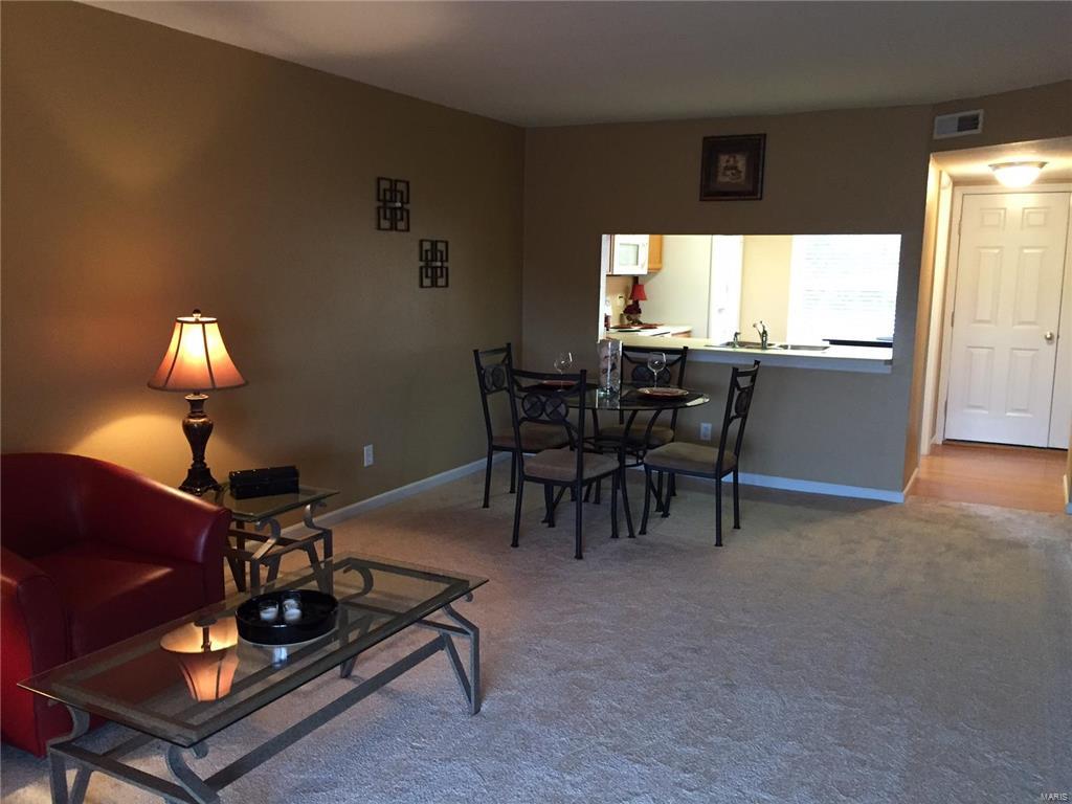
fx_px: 898
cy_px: 402
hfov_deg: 61.7
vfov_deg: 48.2
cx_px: 536
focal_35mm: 29
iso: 250
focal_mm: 4.15
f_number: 2.2
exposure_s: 1/24
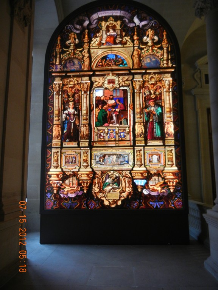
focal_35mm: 30
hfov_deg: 46.8
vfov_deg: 60.0
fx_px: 252
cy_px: 145
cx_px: 109
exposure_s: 1/25.6
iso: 400
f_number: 3.5
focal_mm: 5.4
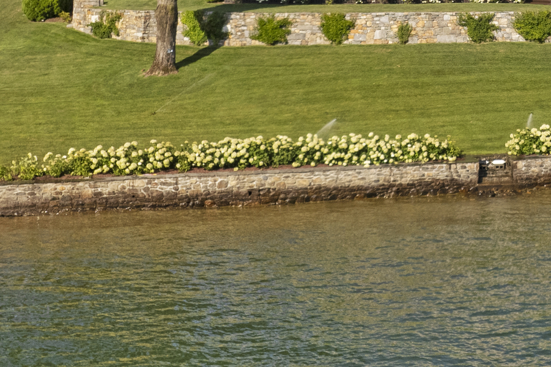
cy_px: -70
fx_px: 1148
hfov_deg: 25.3
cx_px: 586
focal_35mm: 75
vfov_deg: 17.4
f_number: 2.8
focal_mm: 8.38
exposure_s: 1/640
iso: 110
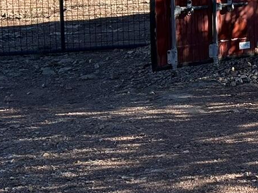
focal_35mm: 117
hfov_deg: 15.2
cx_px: 420
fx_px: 872
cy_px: 5
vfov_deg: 12.5
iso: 50
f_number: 1.5
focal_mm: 5.7
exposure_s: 1/1412
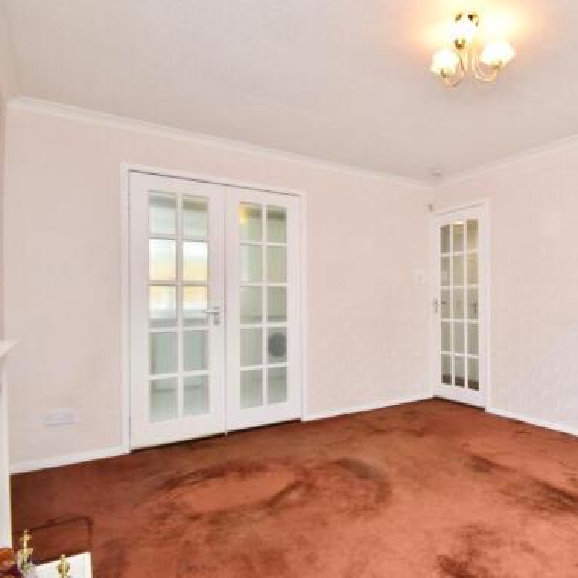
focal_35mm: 22
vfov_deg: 69.6
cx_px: 459
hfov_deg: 63.8
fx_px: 416
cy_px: 302
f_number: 9
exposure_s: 1/80
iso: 800
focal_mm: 10
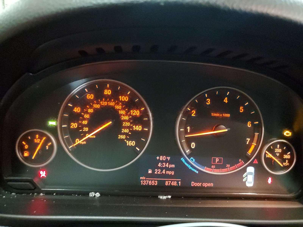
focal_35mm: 26
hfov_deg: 67.3
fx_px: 228
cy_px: 114
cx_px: 152
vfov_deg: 53.1
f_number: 1.5
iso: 1060
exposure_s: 1/13
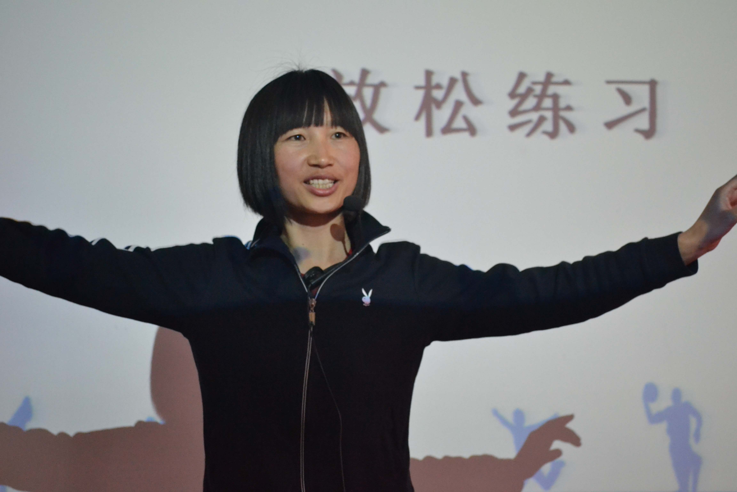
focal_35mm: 60
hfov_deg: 33.4
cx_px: 368
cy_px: 246
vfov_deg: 22.6
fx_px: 1228
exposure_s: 1/200
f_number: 5.3
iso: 3200
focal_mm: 40
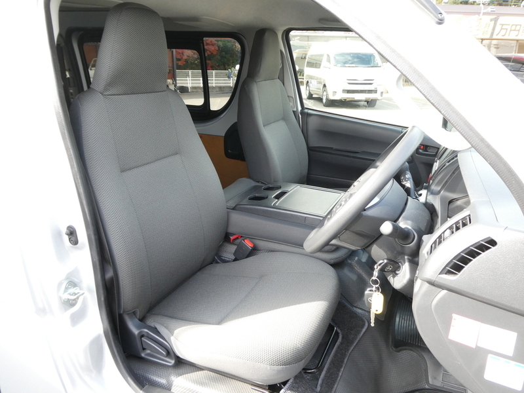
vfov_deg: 53.1
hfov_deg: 67.3
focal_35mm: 26
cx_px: 262
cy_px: 196
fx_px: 394
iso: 160
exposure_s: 1/80
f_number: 3.4
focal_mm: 4.7
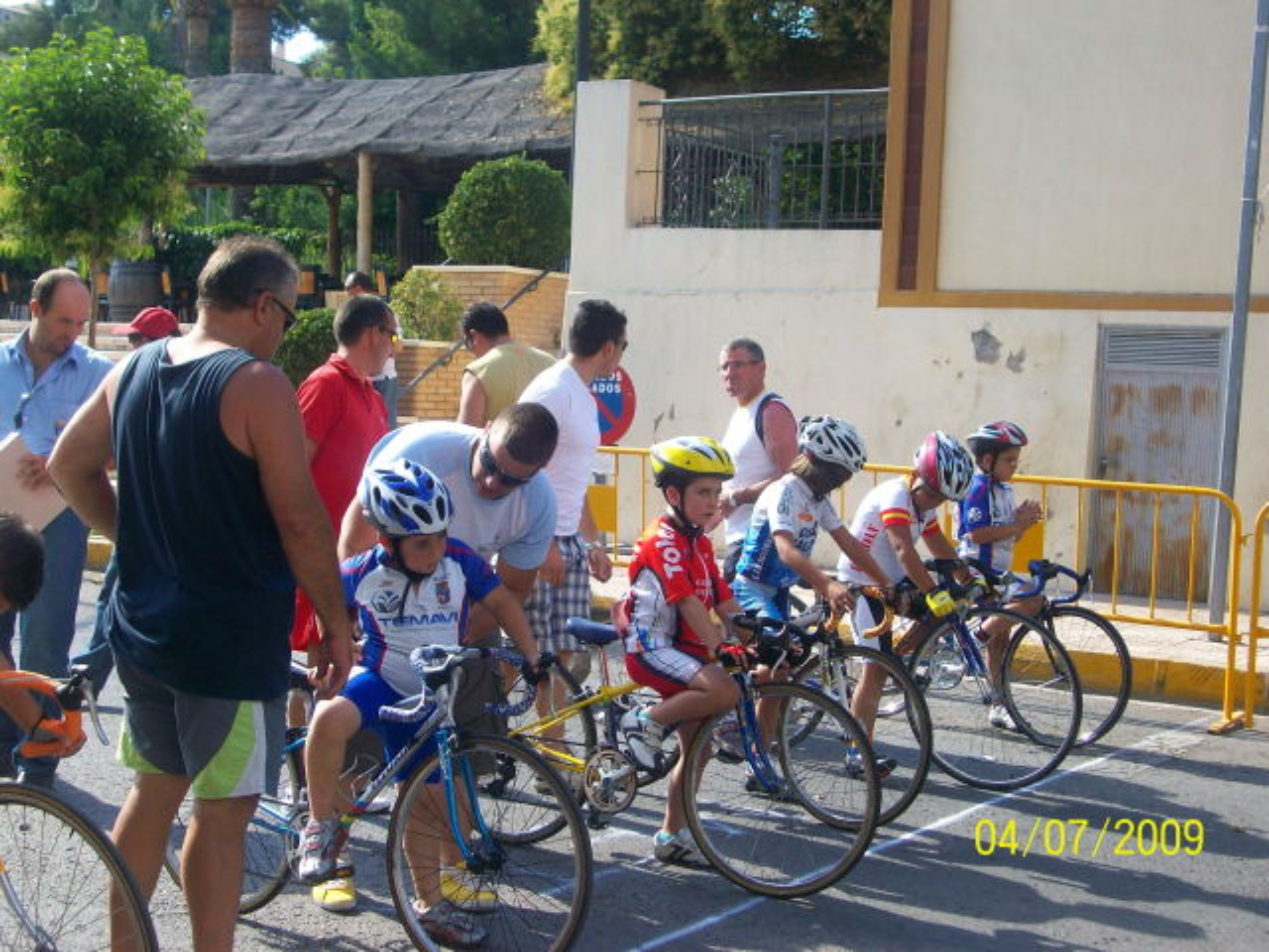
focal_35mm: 53
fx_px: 1943
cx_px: 634
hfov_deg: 36.2
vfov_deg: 27.5
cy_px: 476
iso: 80
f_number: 3.6
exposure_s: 1/248
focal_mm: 8.8
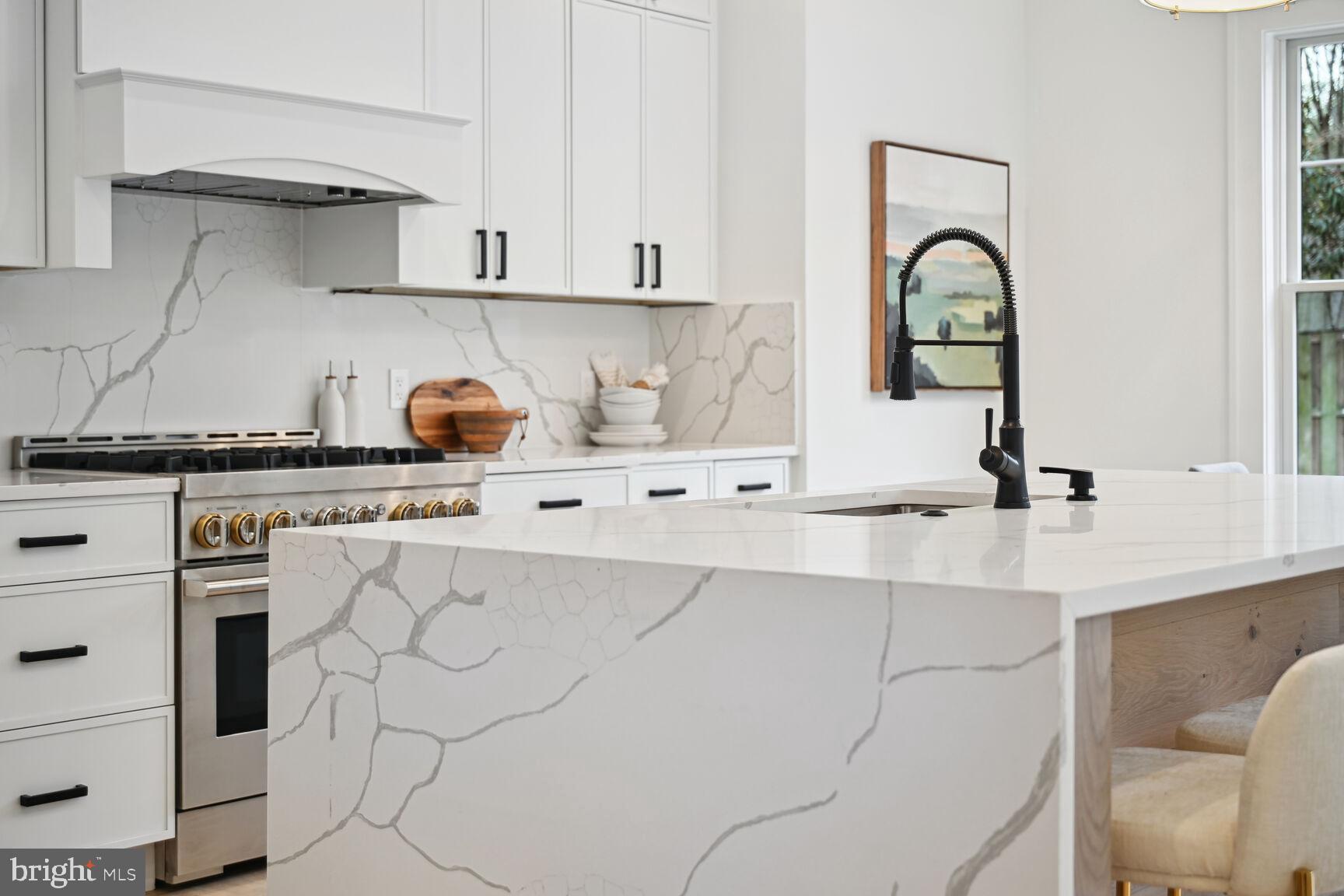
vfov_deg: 28.6
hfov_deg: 41.9
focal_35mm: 47
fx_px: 1755
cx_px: 672
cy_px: 448
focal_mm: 47
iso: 200
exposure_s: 1/80
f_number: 4
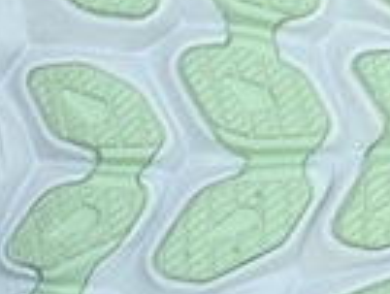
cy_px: 268
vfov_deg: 10.3
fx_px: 1614
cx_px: -253
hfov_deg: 12.8
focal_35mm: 143
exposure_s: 1/1493
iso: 80
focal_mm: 6.76
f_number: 1.78
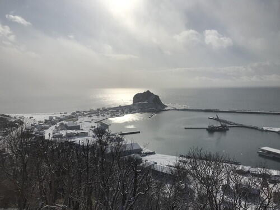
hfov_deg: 63.4
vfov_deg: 49.7
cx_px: 140
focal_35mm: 28
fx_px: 226
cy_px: 105
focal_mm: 3.99
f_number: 1.8
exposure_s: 1/19231
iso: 25
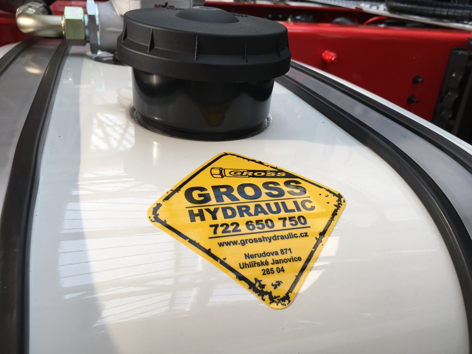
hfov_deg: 61.7
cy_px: 177
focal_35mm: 29
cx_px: 236
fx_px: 395
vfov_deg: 48.2
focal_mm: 4.15
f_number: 2.2
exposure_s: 1/100
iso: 25
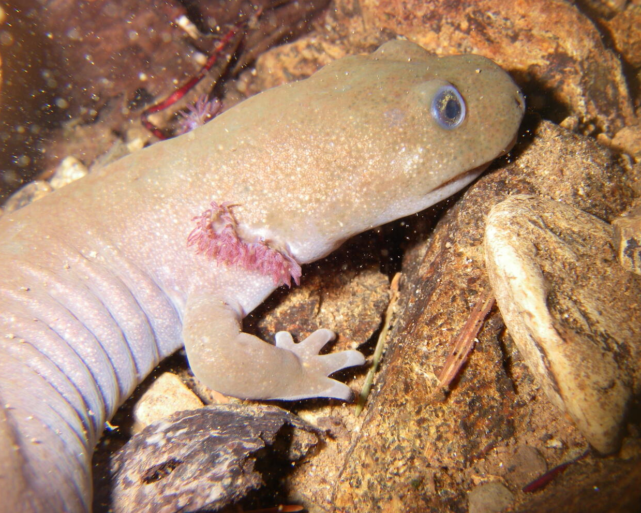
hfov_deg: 45.8
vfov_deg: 37.3
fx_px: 759
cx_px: 324
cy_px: 259
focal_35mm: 40
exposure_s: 1/40
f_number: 6.6
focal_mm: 6.3
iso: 64
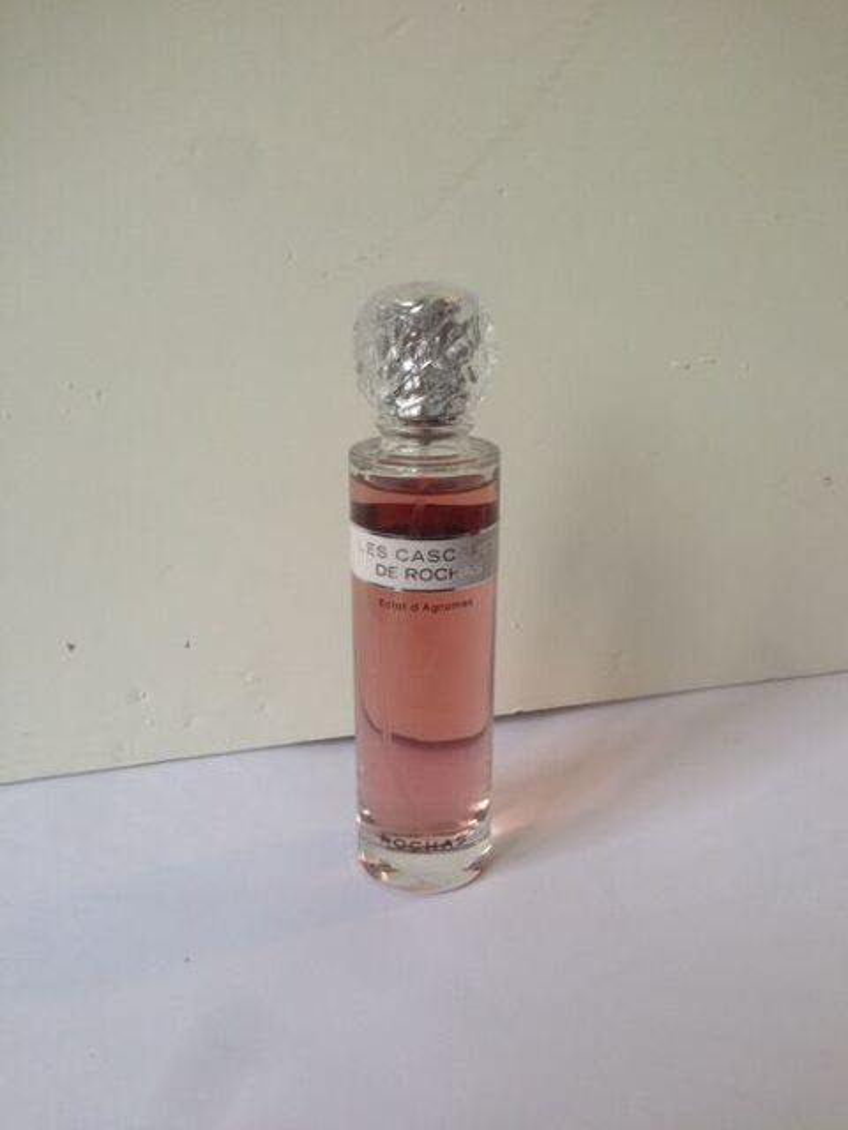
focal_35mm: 33
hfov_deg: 42.9
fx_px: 1078
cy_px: 565
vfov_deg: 55.4
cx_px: 424
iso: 80
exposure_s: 1/120
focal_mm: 4.12
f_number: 2.4
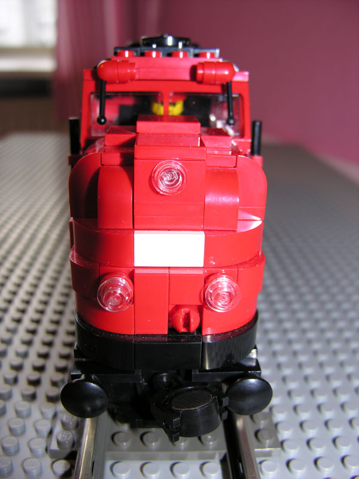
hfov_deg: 40.7
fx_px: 484
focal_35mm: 35
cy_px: 240
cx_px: 180
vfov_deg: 52.6
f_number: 2.8
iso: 50
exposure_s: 1/60.1
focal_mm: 8.9
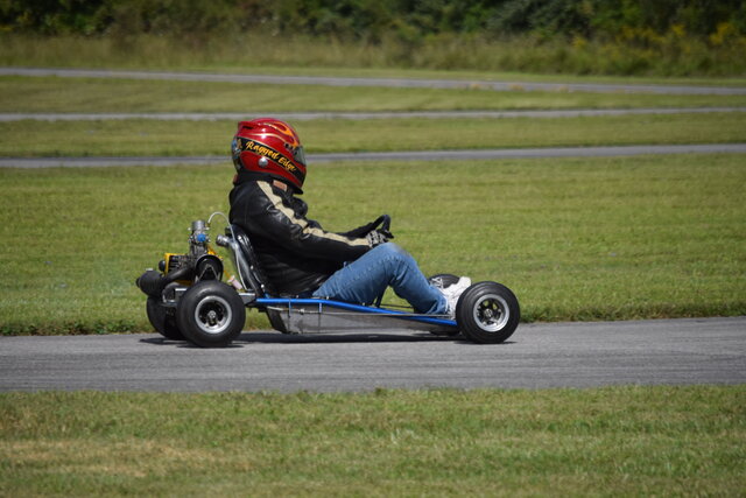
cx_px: 373
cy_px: 249
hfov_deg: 6.9
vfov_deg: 4.6
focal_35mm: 300
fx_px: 6218
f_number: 5.6
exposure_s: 1/2000
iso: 250
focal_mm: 200
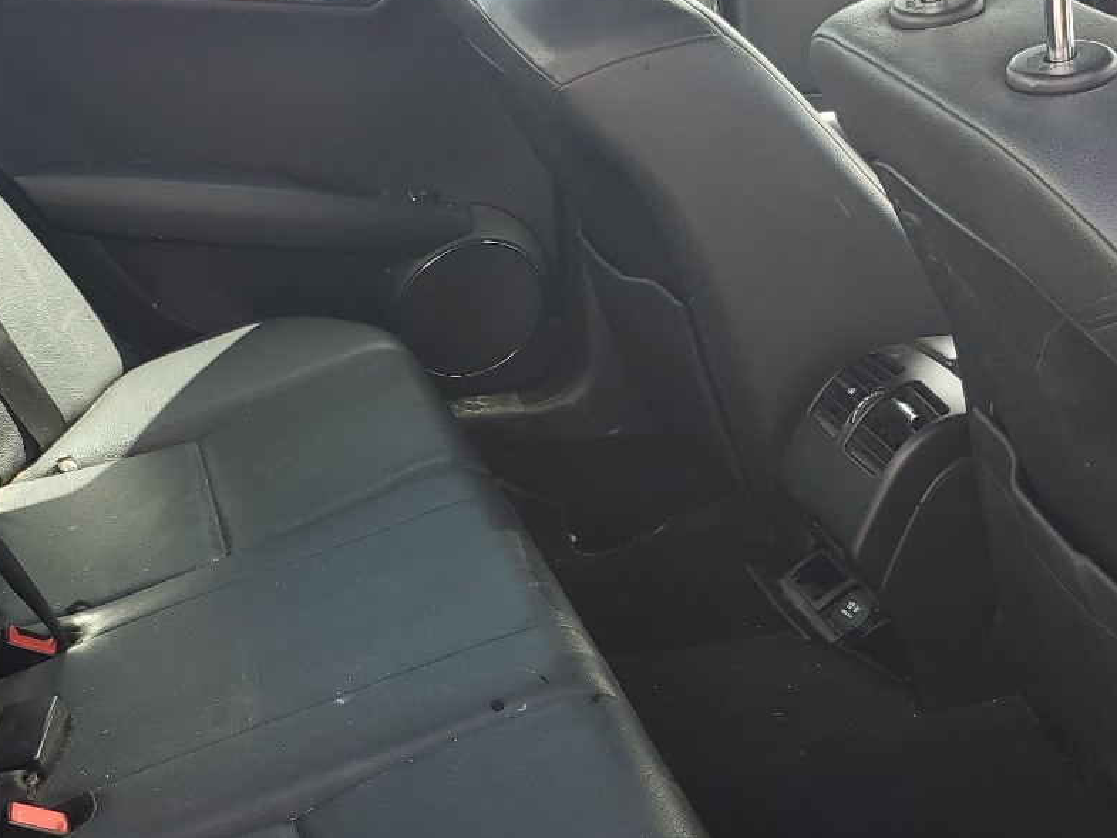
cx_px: 322
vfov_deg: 27.4
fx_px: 1710
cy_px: 548
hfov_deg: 35.6
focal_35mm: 53
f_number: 1.5
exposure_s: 1/189
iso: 50
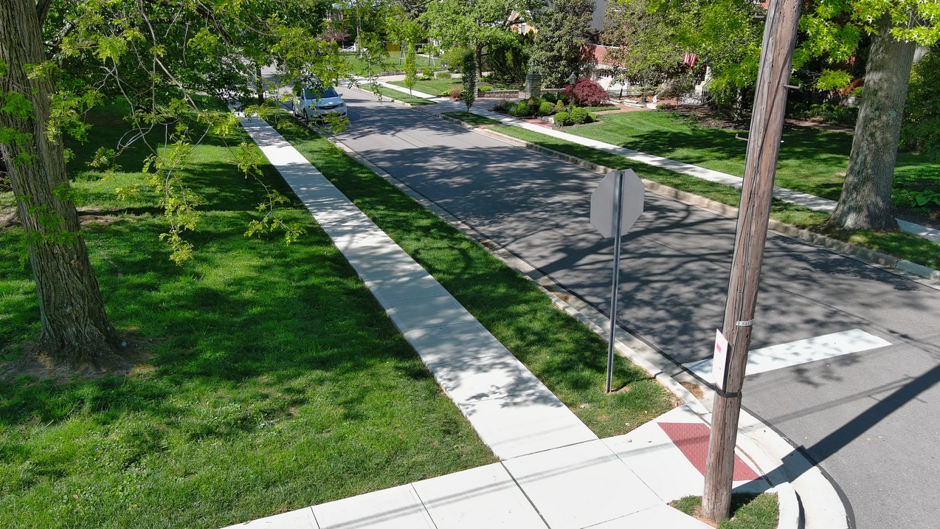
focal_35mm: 31
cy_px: 263
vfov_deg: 37.8
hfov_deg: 62.6
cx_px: 471
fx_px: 773
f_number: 2.8
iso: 105
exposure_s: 1/175
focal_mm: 10.57
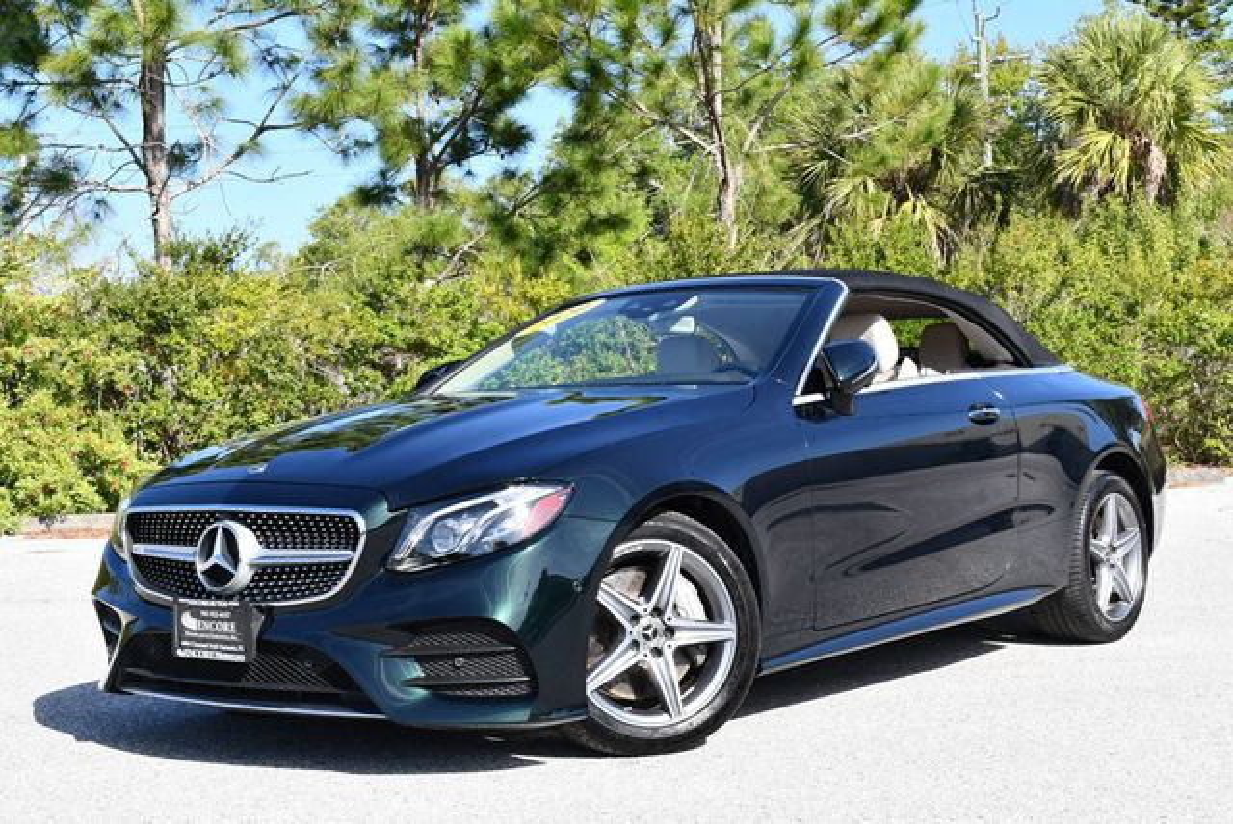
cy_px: 412
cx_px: 616
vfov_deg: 24.2
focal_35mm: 56
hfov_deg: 35.6
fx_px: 1920
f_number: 8
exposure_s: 1/250
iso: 200
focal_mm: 28
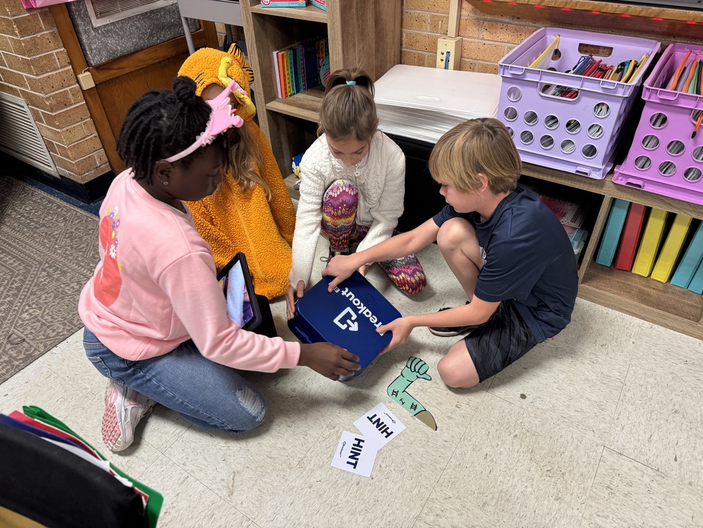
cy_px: 264
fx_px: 487
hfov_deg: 71.6
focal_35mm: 24
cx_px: 352
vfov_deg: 56.8
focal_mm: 6.76
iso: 160
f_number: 1.78
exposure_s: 1/60
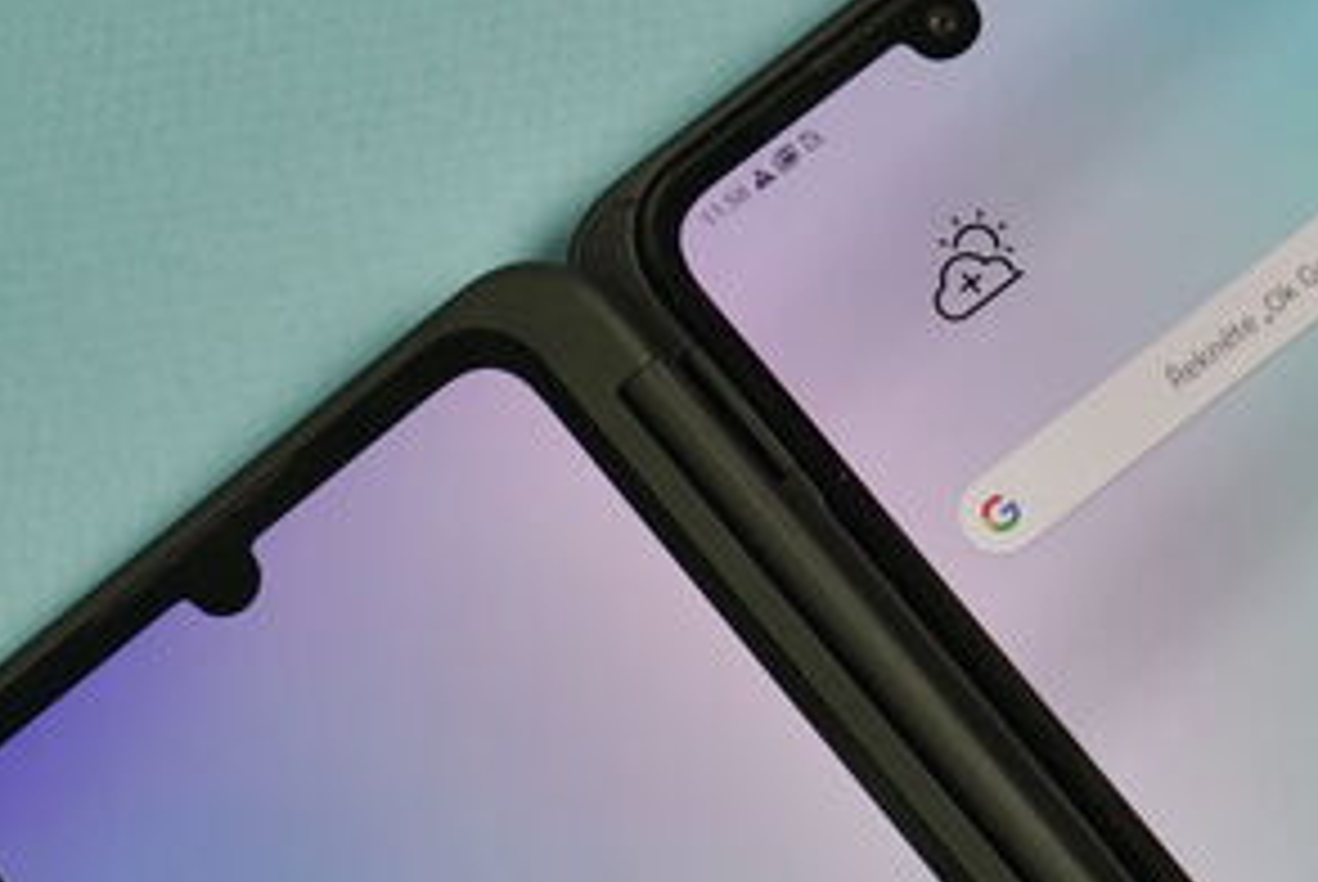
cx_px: 927
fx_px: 8392
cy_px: 990
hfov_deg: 9.0
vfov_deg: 6.0
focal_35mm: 229
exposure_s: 1/200
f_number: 4
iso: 320
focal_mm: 70
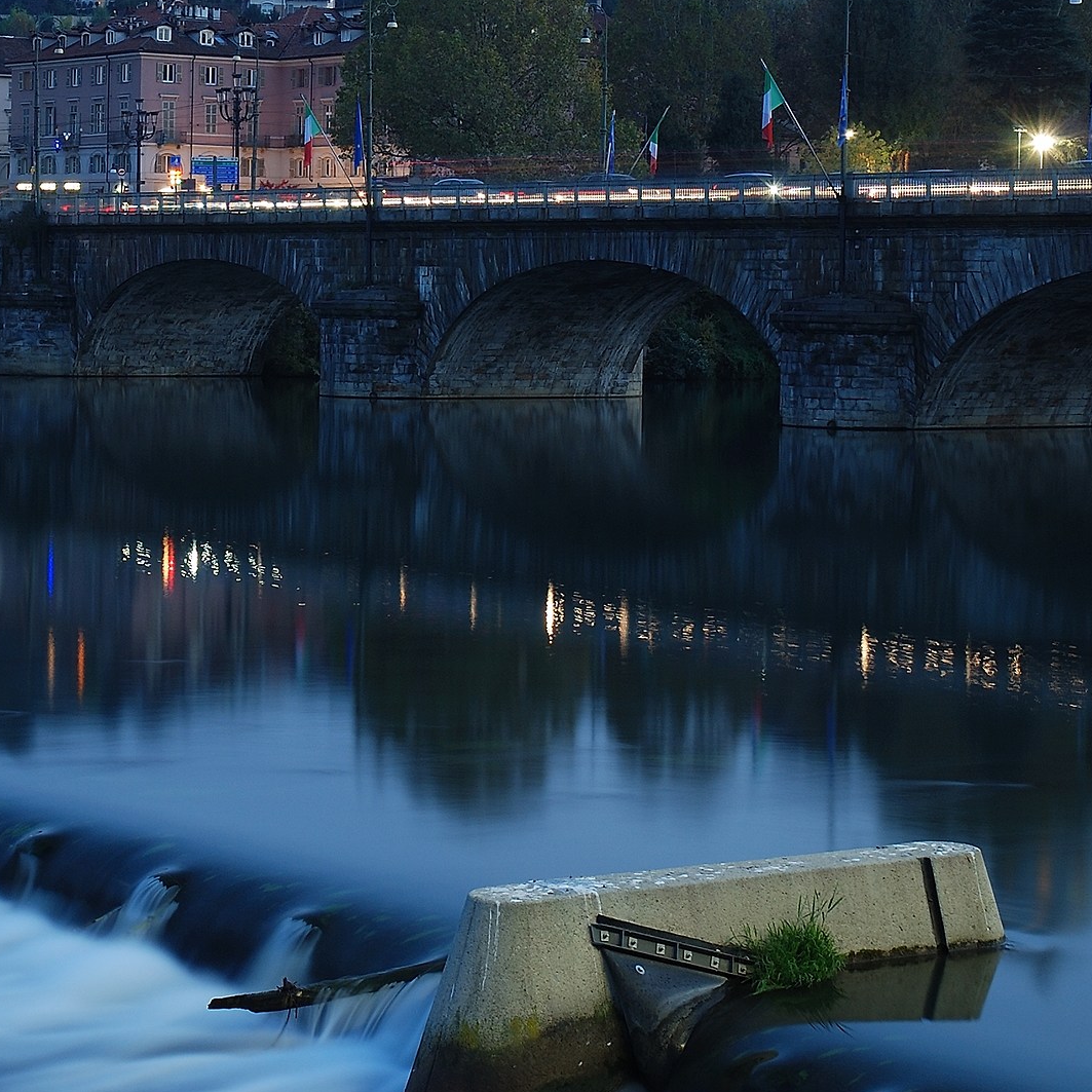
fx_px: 3498
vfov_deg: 17.7
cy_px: 353
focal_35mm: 98
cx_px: 220
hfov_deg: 17.6
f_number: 10
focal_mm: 34
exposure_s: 30
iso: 100
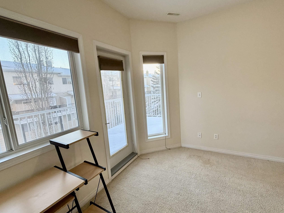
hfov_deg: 91.0
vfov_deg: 74.7
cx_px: 147
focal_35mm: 17
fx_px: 139
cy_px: 106
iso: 125
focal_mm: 2.22
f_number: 2.2
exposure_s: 1/120
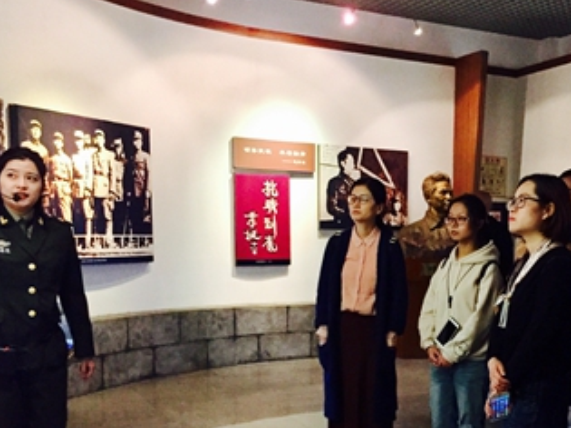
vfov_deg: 30.9
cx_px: 424
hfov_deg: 40.2
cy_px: 322
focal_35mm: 46
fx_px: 758
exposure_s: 1/17
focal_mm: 4.15
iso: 400
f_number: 2.2
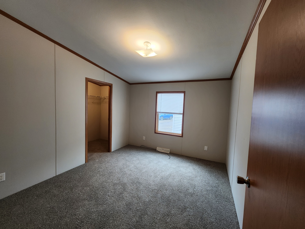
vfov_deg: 89.9
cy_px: 114
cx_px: 152
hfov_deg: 106.2
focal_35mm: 13
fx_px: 115
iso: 250
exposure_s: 1/60
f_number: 2.2
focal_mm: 2.2
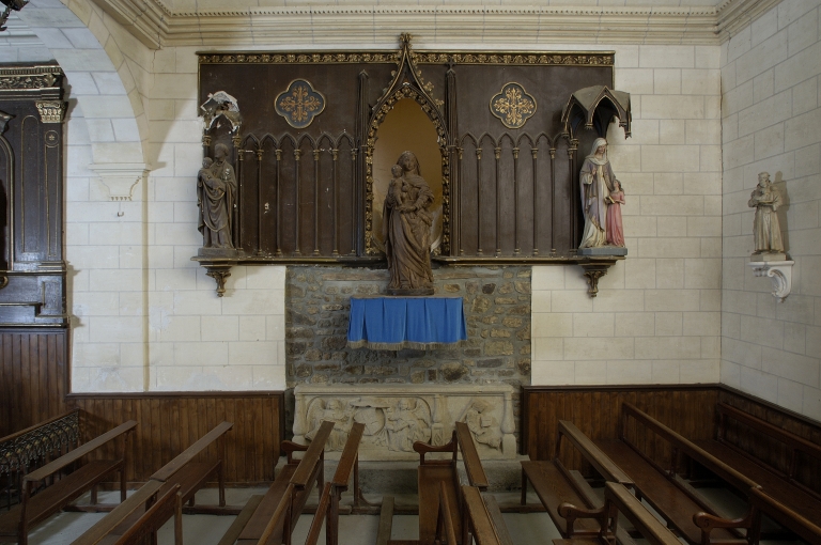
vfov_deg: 59.4
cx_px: 410
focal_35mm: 21
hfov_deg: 81.3
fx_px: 478
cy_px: 272
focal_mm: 14
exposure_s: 1
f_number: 16
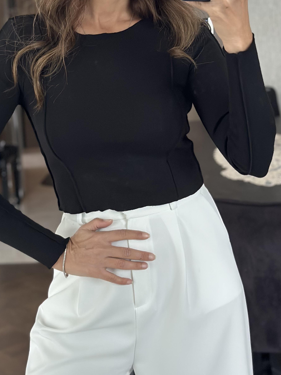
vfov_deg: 23.9
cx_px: 113
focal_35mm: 81
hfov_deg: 18.2
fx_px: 877
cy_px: 102
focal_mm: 6.86
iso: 500
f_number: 1.78
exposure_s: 1/33
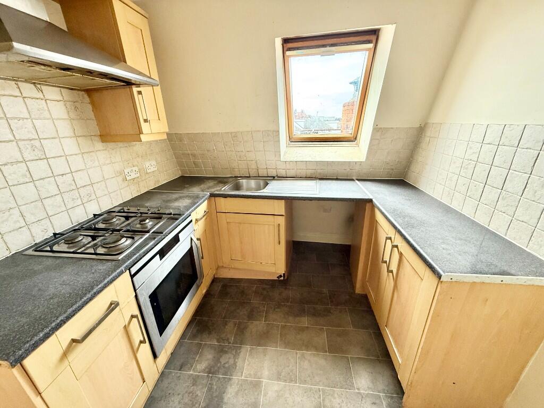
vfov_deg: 85.7
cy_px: 204
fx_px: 220
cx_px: 272
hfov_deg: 102.1
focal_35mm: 14
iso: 250
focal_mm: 2.22
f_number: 2.2
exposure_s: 1/99
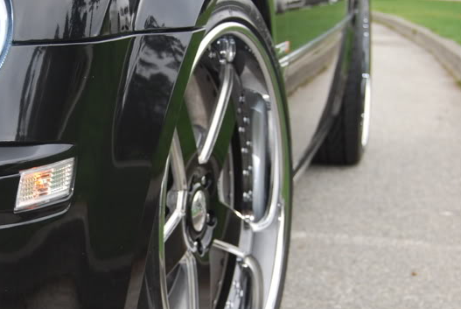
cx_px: 78
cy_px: 173
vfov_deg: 15.1
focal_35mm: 91
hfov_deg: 22.0
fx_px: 1167
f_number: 4.5
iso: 200
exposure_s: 1/80
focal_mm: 32
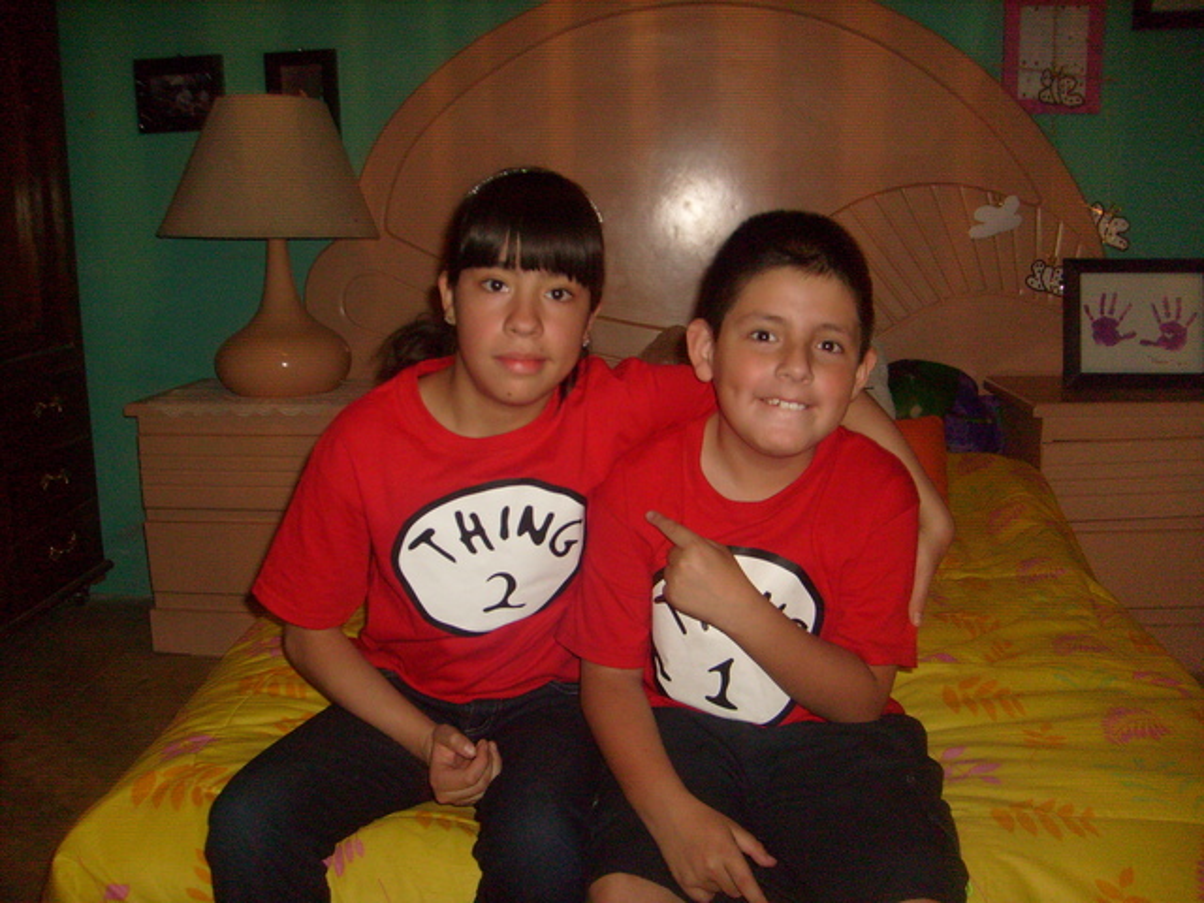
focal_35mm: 35
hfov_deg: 52.6
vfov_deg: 40.7
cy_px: 452
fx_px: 1217
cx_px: 602
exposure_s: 1/45
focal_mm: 5.8
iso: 100
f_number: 2.8
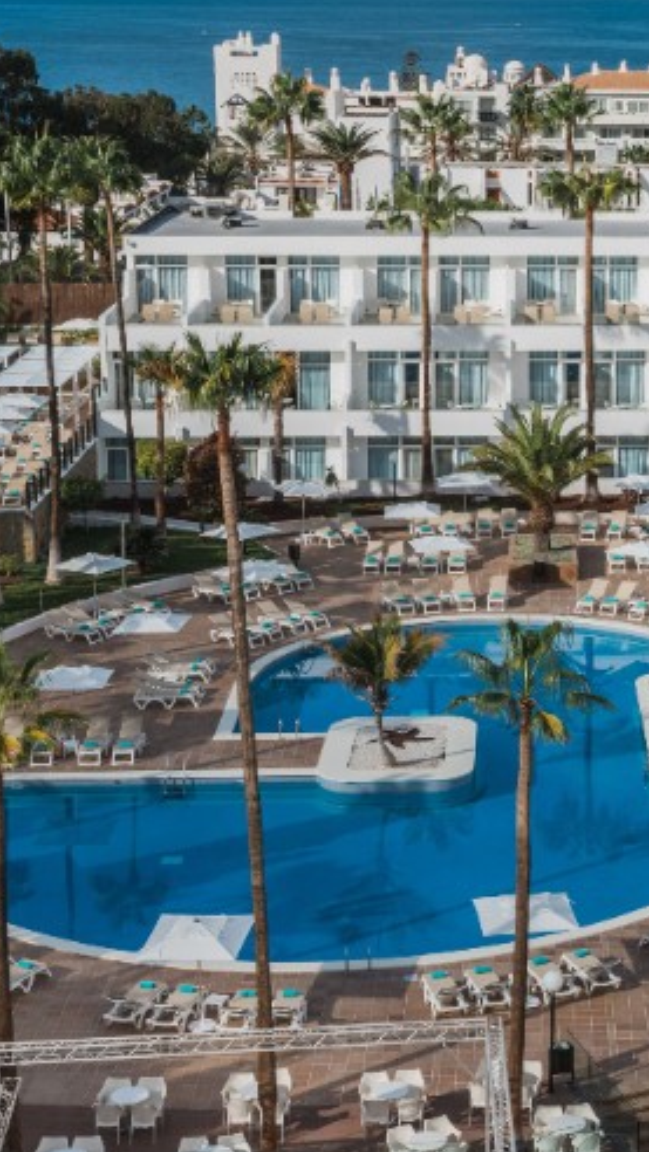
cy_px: 428
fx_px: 2476
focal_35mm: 81
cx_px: 745
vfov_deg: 26.1
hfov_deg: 14.5
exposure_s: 1/180
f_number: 16
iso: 200
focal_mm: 38
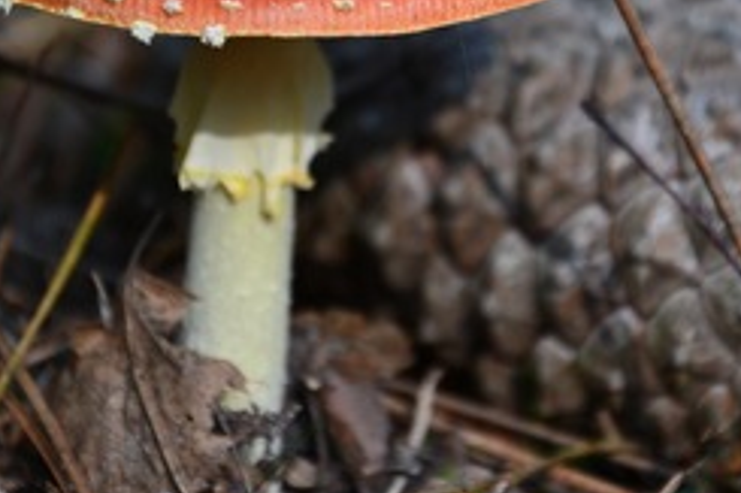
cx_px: 481
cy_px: 74
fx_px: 6087
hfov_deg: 7.0
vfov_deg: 4.6
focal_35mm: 296
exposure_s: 1/50
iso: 200
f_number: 5.6
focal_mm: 105
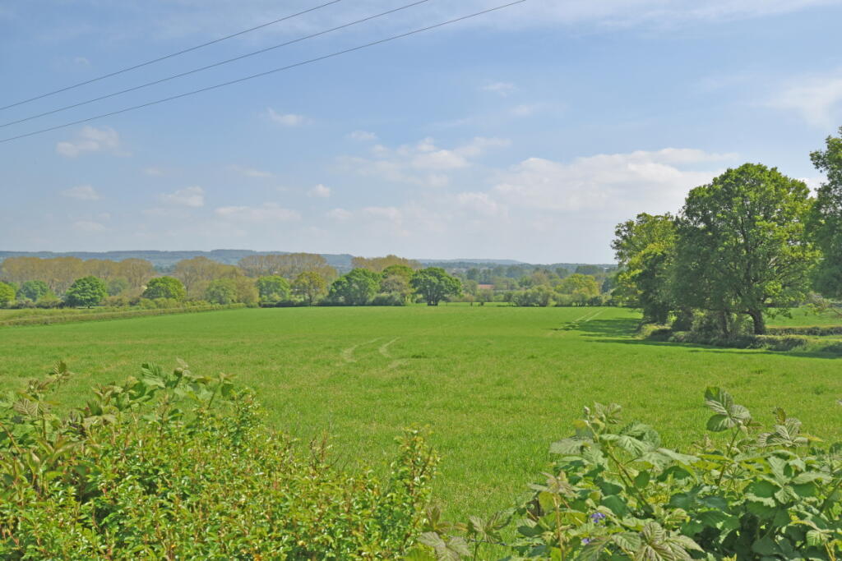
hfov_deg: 53.1
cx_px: 421
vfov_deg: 36.9
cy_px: 280
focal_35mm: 36
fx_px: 842
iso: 100
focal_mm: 24
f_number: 8
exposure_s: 1/250
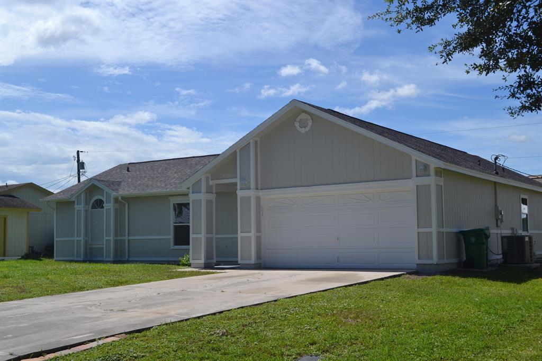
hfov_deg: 43.6
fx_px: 677
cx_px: 271
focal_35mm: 45
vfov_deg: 29.8
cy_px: 180
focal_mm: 30
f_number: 8
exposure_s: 1/250
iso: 100
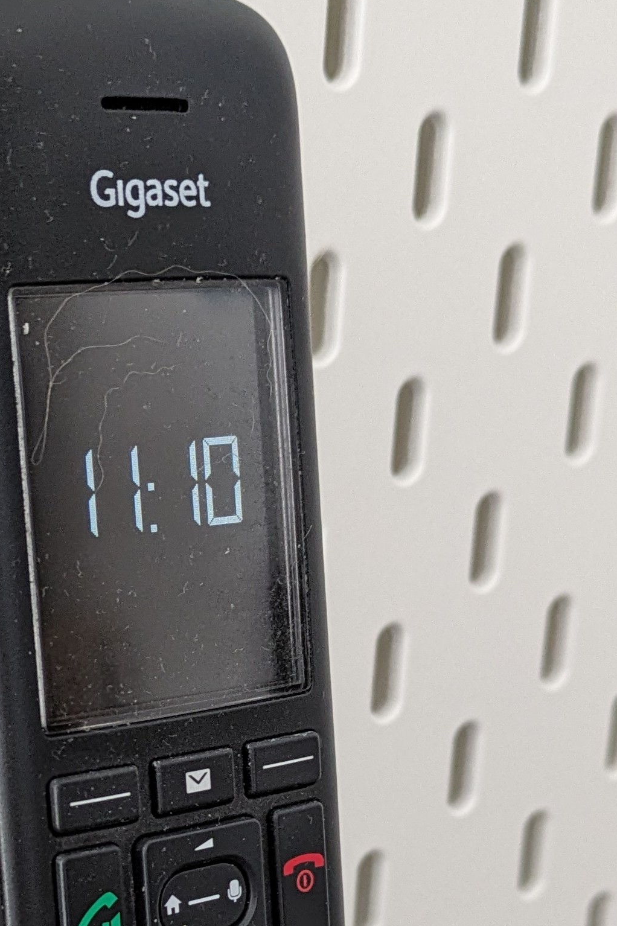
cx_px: 60
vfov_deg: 30.2
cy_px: 812
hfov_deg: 20.8
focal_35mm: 64
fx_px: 1646
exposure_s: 1/25
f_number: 1.89
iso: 235
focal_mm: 5.43
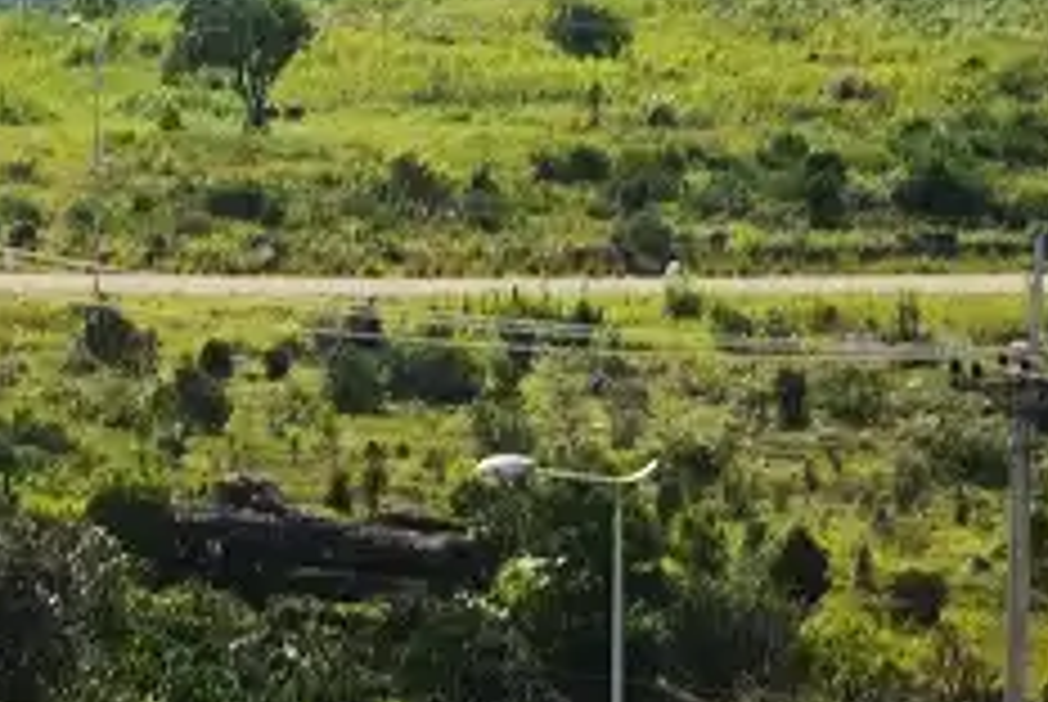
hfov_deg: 4.2
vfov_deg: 2.8
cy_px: 637
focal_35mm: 488
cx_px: -706
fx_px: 14215
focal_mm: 95
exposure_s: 1/250
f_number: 11
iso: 200
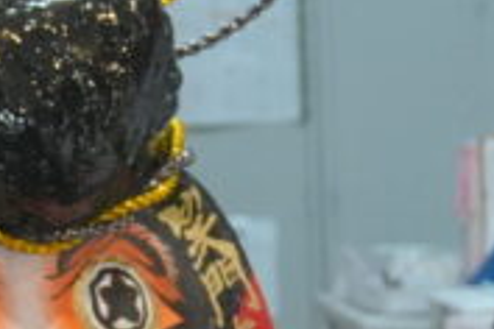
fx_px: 2596
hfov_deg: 10.1
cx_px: -463
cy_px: 84
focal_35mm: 189
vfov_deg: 7.3
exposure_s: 1/160
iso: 2500
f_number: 4.5
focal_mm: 29
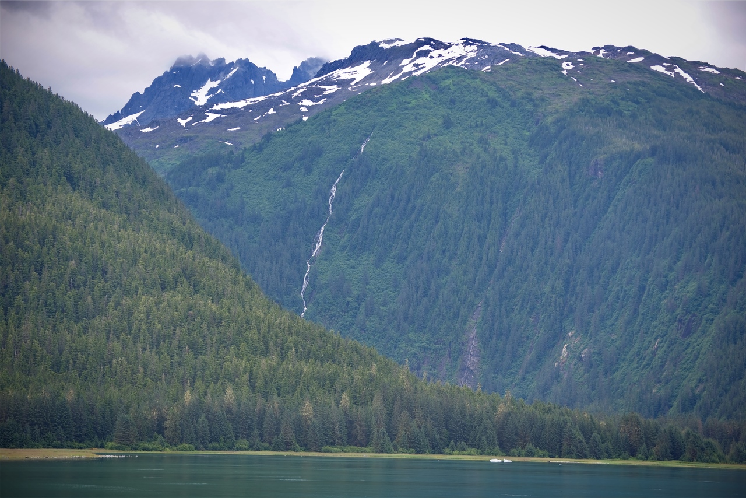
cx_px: 373
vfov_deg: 13.4
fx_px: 2114
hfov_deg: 20.0
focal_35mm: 102
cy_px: 249
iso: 110
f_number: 4.5
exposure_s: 1/250
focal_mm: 102
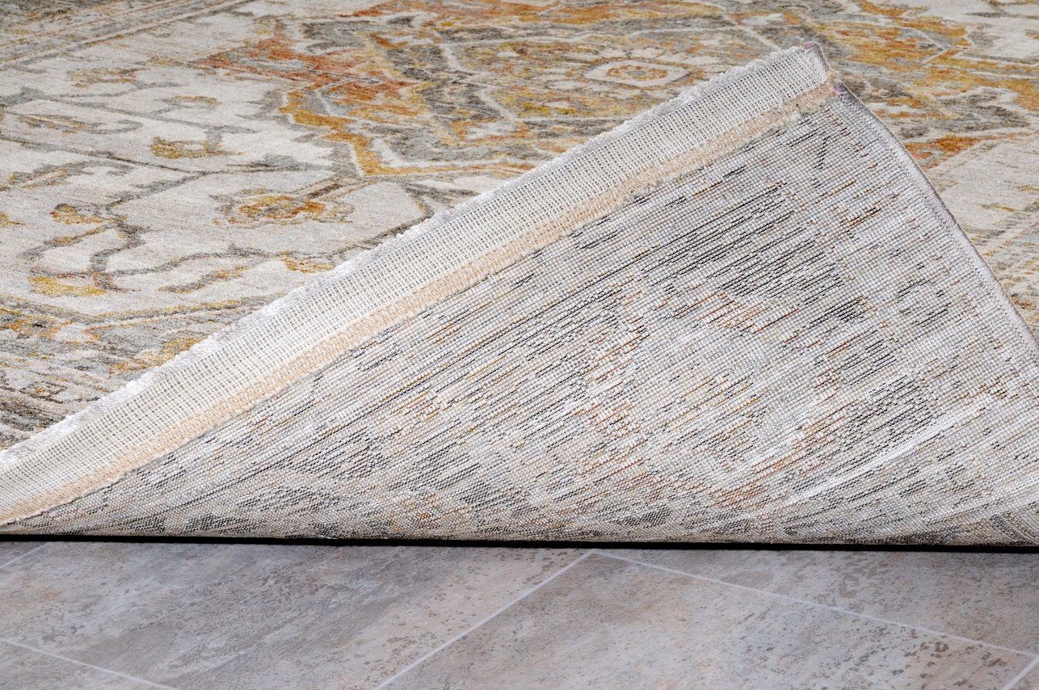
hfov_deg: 19.3
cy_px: 343
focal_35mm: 106
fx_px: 3055
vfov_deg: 12.9
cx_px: 516
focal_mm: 70
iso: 500
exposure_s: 1/200
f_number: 25
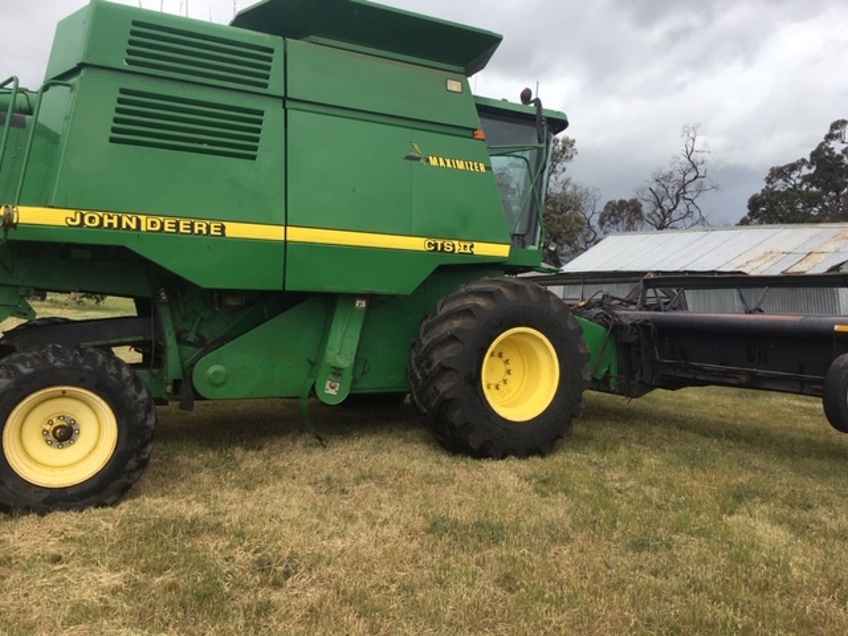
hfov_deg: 61.7
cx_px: 424
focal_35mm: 29
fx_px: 710
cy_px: 318
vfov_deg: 48.2
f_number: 2.2
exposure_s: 1/1304
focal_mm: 4.15
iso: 25
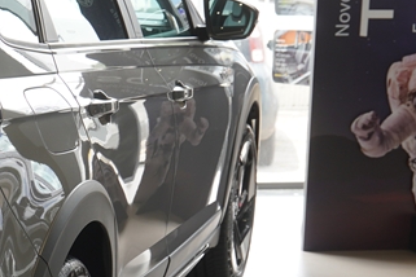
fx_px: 1548
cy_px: 184
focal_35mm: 134
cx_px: -220
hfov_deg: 14.2
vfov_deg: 10.2
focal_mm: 28
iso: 125
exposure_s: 1/60
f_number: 4
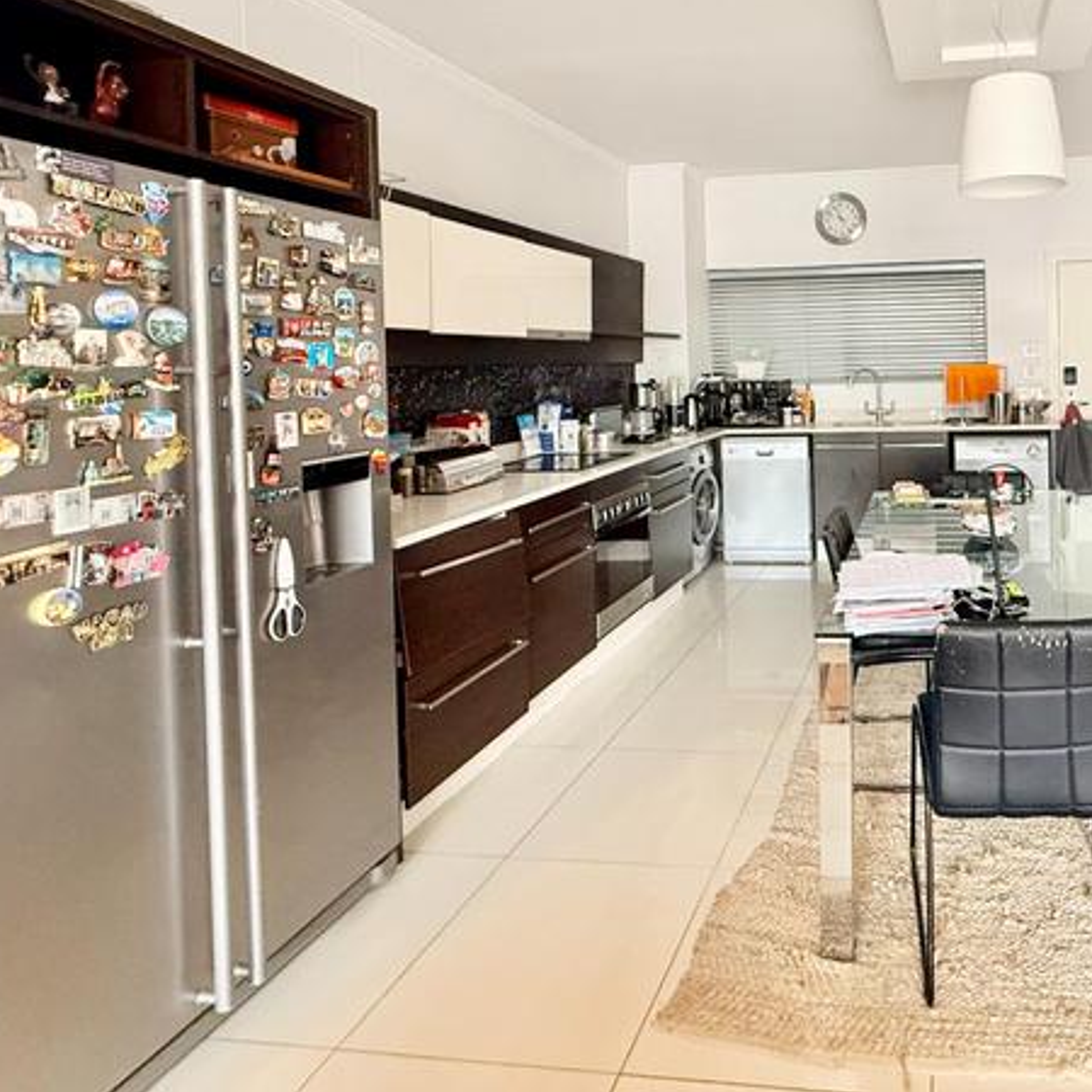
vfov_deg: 67.8
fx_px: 785
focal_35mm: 22
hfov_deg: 63.7
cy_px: 366
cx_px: 871
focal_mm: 2.22
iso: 500
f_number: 2.2
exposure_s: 1/50
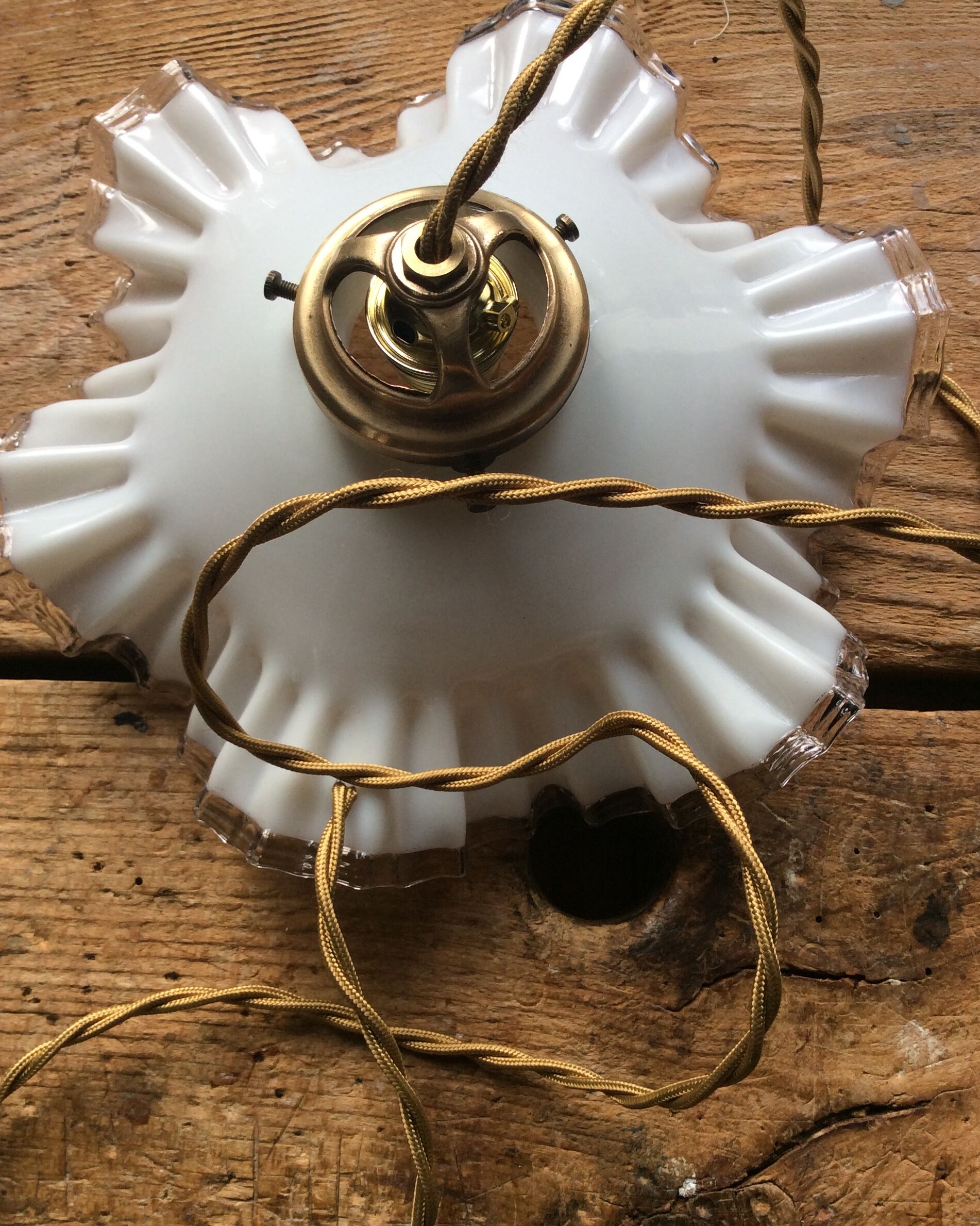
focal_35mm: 34
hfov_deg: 43.4
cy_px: 622
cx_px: 487
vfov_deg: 52.8
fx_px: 1233
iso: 40
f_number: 2.4
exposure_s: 1/100
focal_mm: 3.3
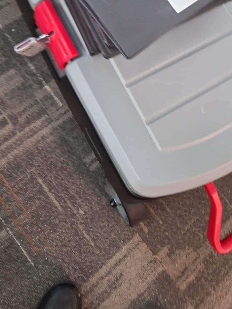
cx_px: 163
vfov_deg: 36.6
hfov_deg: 30.5
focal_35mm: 47
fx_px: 420
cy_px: 4
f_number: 1.8
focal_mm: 5.54
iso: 320
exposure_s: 1/24
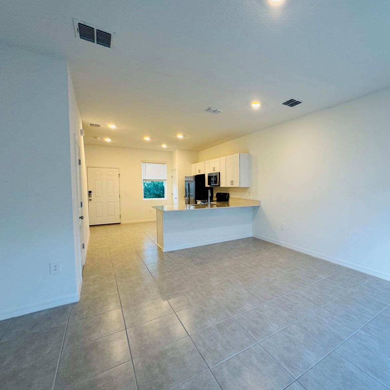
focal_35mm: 17
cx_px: 262
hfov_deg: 81.0
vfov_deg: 84.0
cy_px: 198
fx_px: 217
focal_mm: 2.22
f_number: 2.2
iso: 200
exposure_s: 1/120
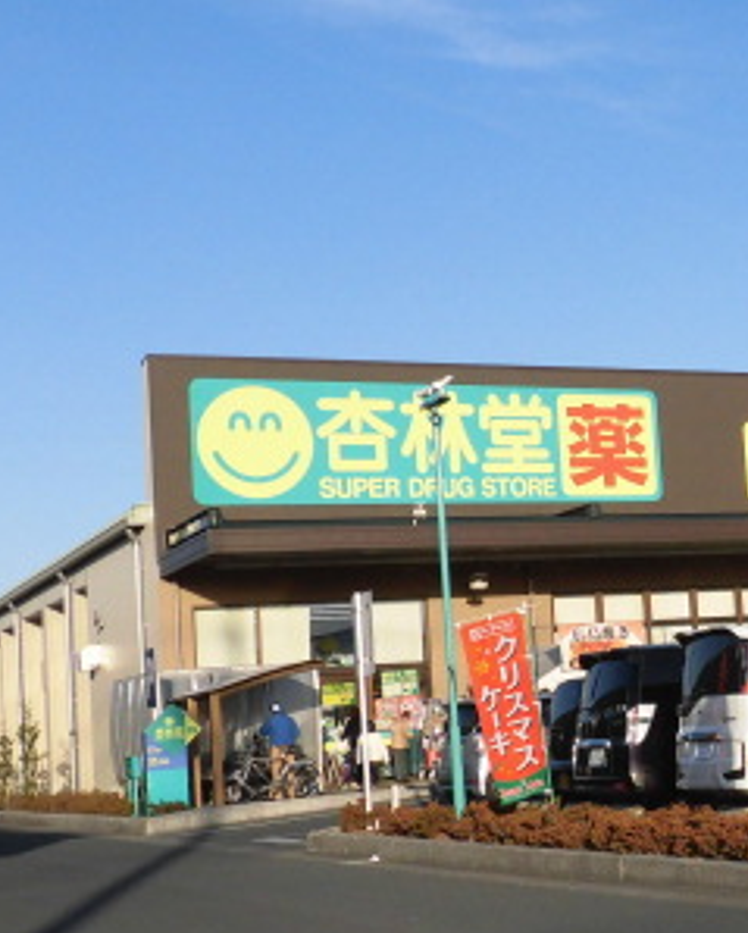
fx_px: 1851
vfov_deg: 28.3
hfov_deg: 21.1
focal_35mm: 67
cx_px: 920
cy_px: 498
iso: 100
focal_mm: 5.81
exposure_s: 1/800
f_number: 3.5
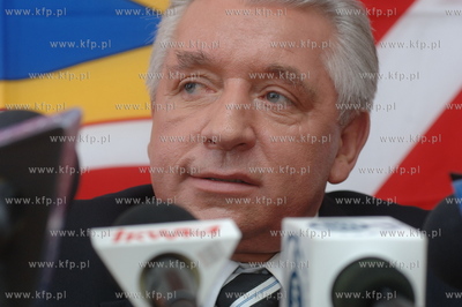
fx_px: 1539
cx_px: 231
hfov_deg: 17.1
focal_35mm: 120
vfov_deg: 11.4
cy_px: 154
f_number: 5.6
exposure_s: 1/60
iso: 400
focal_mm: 80
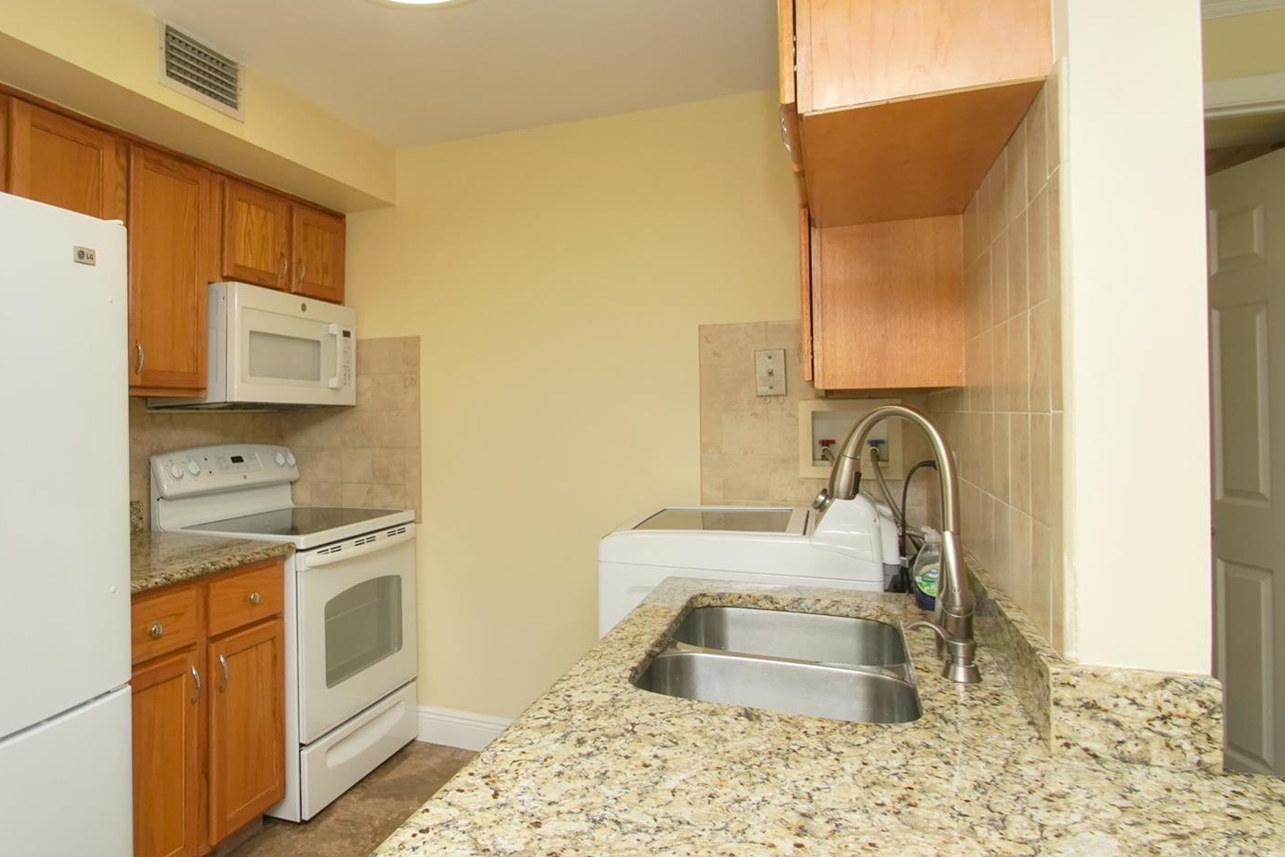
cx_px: 460
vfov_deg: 57.2
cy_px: 396
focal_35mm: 22
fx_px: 785
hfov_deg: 76.8
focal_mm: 10
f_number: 8
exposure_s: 1/125
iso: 500
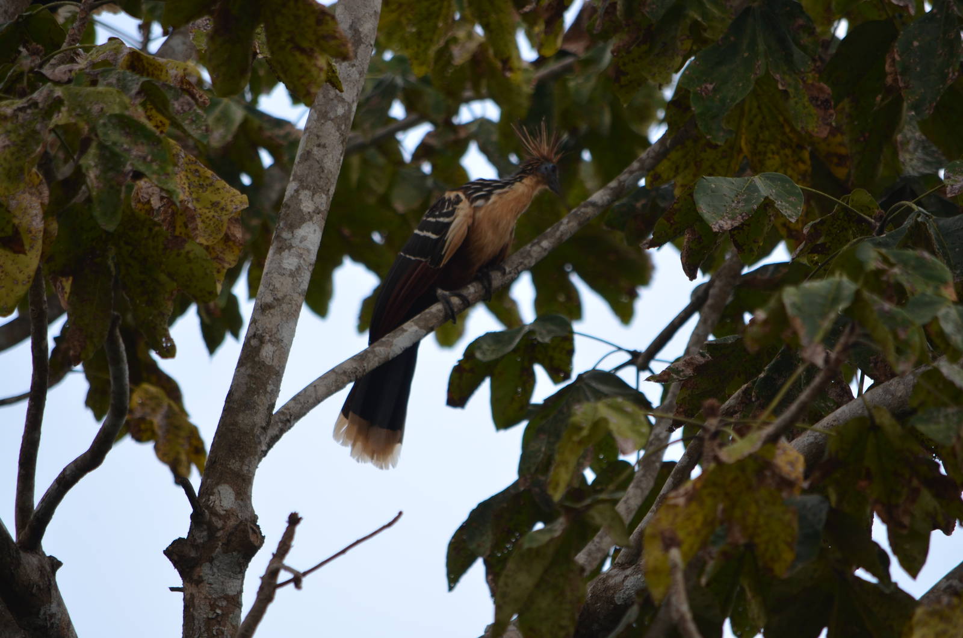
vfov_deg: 3.0
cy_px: 319
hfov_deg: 4.6
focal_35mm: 450
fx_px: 12013
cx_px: 482
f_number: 5.6
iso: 220
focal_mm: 300
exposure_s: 1/500
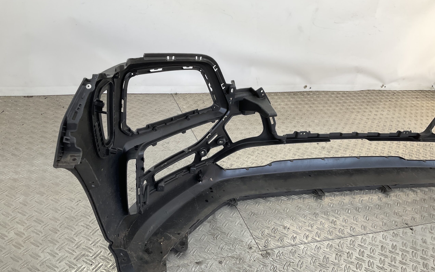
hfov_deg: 61.2
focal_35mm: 31
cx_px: 219
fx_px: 368
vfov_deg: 40.5
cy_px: 154
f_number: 1.8
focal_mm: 3
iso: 16
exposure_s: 1/125
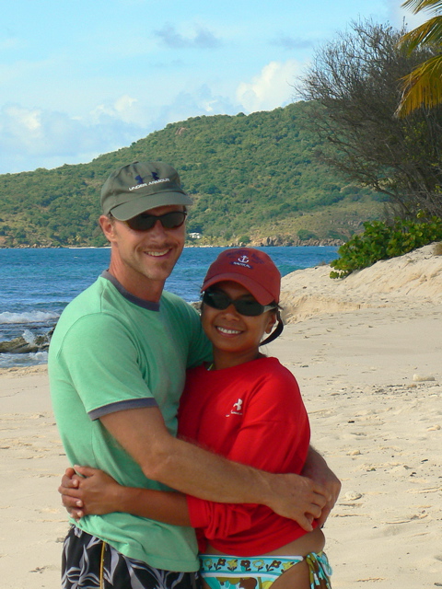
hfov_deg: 7.8
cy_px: 294
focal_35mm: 191
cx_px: 221
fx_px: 3252
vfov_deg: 10.4
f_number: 4.9
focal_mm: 25.2
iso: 80
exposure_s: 1/400
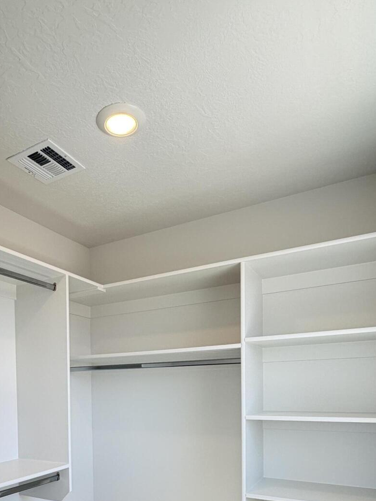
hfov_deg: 50.2
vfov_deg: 60.0
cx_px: 118
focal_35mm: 27
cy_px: 403
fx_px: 391
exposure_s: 1/120
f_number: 2.2
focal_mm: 2.22
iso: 50
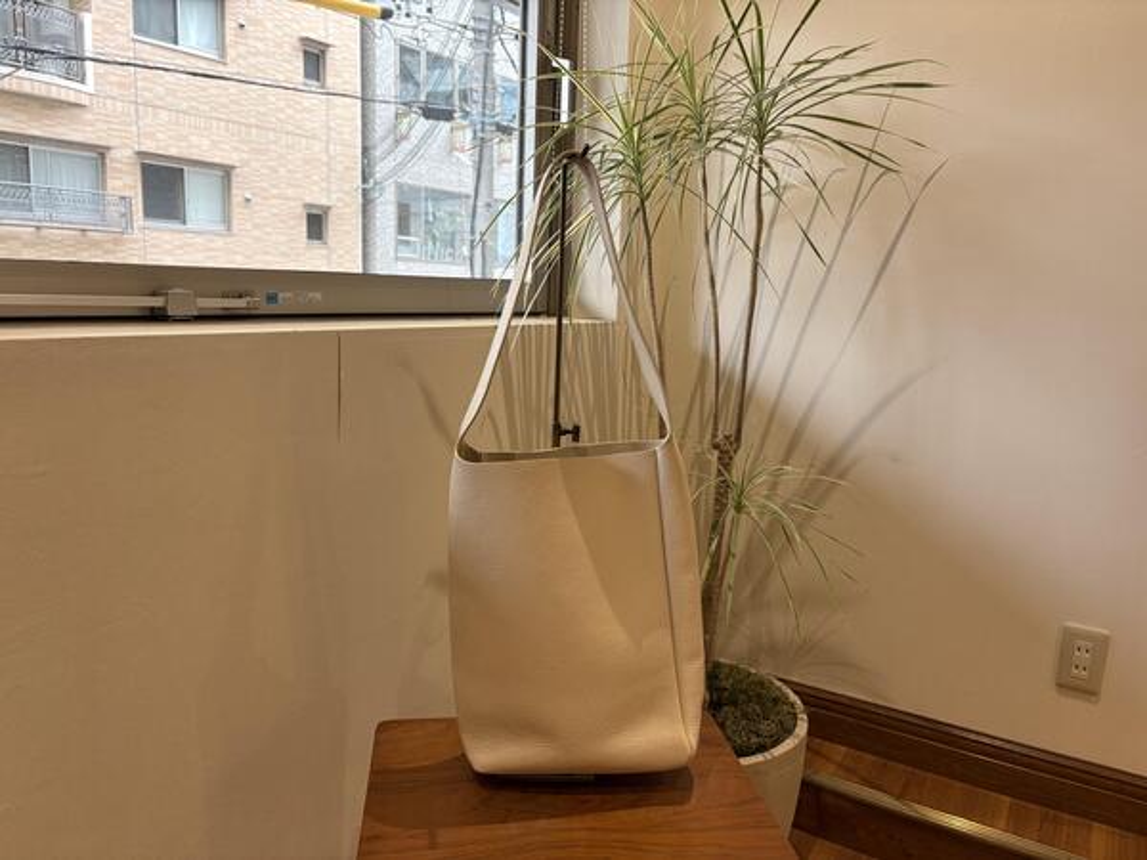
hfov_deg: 67.3
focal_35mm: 26
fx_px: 862
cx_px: 574
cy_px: 430
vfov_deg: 53.1
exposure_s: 1/122
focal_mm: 5.96
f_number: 1.6
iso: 100
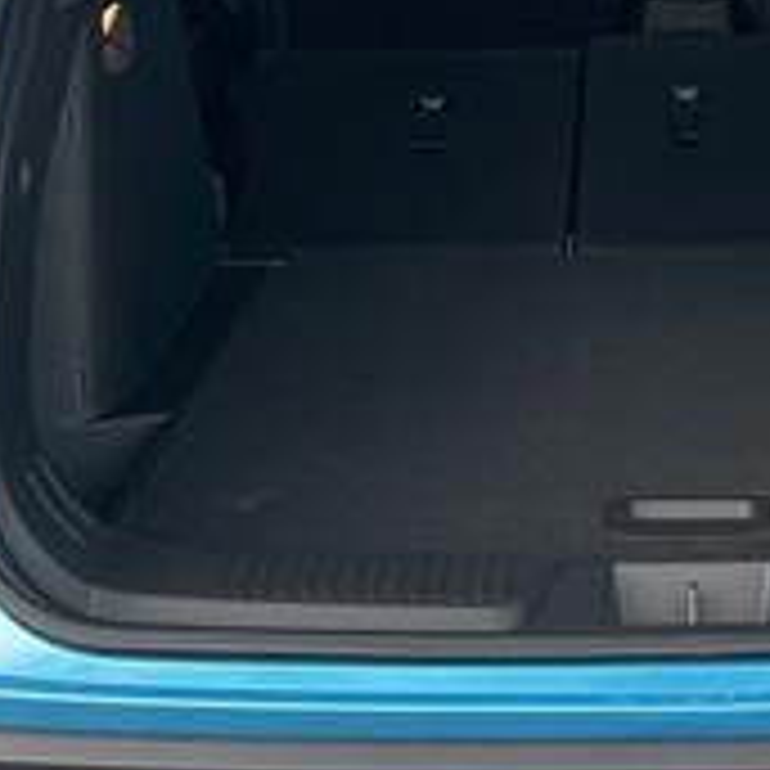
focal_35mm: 86
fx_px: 2164
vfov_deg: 20.2
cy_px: 338
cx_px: 734
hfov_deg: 19.7
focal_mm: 4.2
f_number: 1.6
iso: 100
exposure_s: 1/121
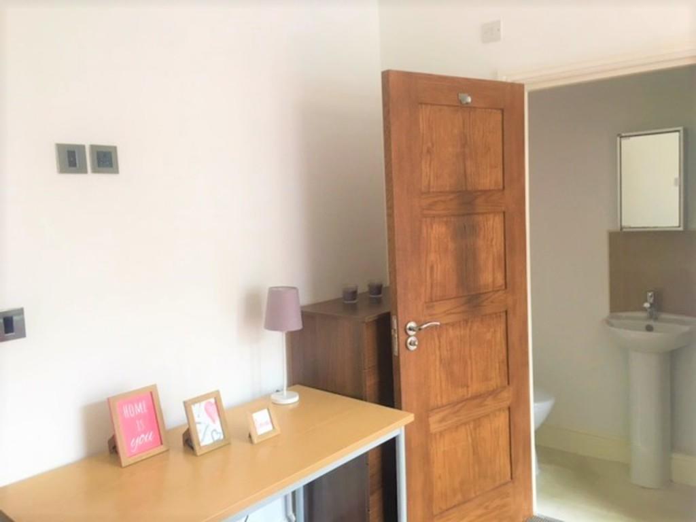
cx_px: 348
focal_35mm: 29
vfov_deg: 48.2
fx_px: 583
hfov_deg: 61.7
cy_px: 261
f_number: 2.2
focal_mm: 4.15
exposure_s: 1/33
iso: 100
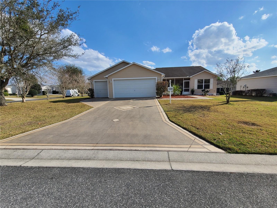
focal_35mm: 13
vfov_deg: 89.9
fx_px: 104
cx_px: 138
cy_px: 104
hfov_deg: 106.2
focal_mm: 2.2
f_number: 2.2
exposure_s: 1/2054
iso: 50
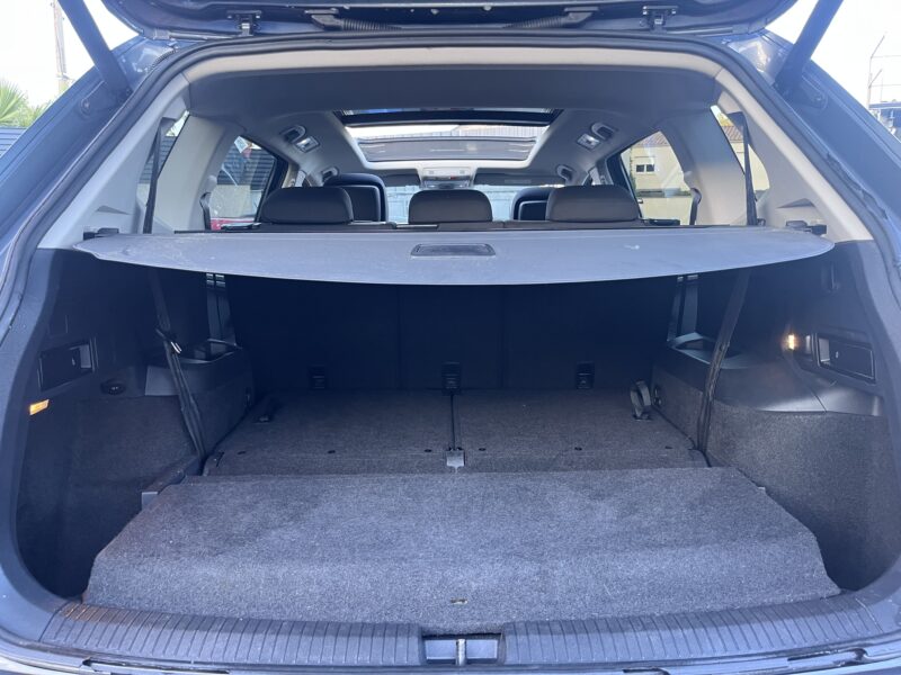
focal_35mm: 26
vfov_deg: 53.1
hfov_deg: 67.3
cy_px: 338
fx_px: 677
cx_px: 450
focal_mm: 5.1
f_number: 1.6
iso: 125
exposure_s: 1/60
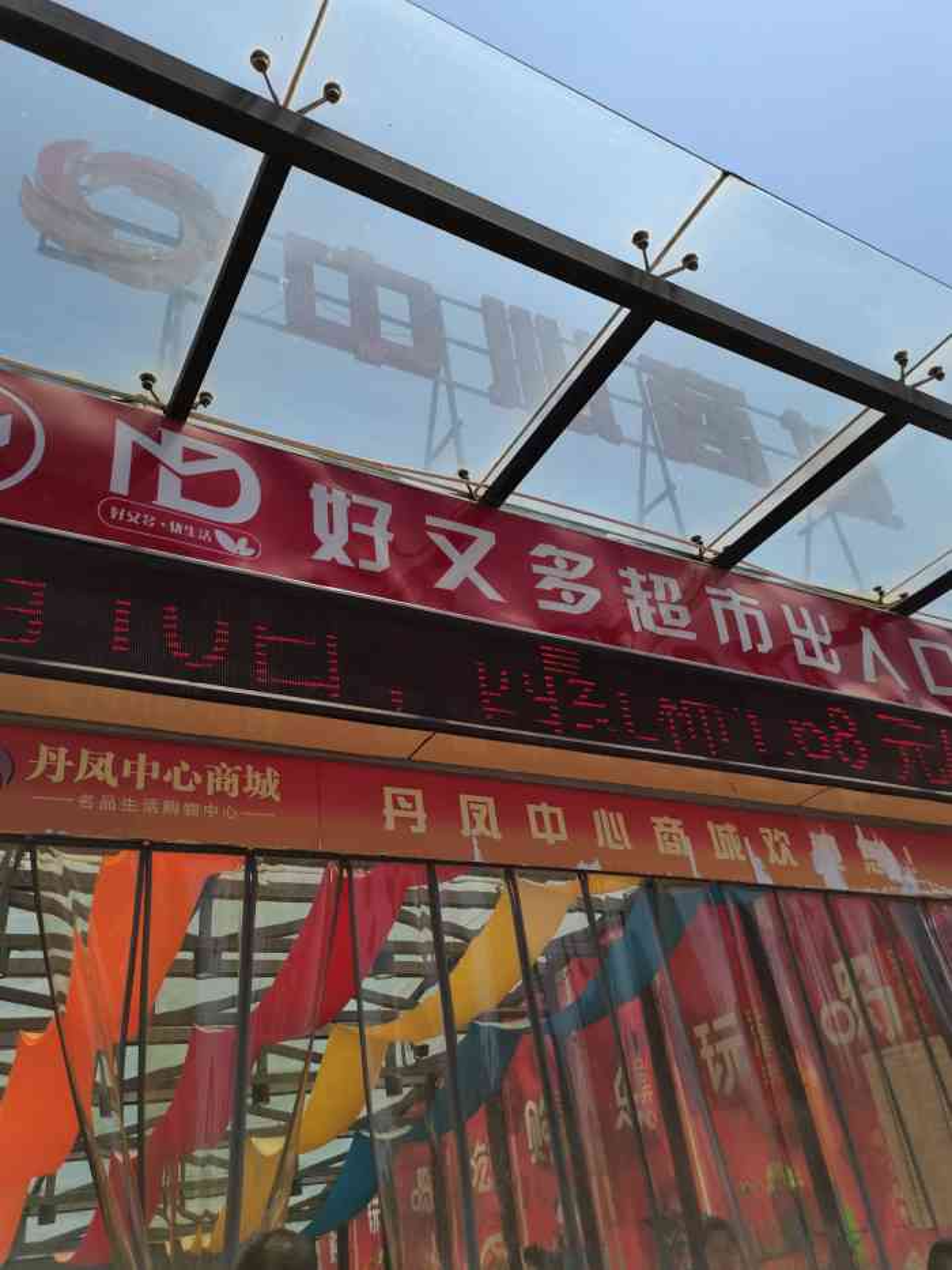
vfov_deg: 67.3
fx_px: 953
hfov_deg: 53.1
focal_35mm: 26
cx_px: 476
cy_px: 635
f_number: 1.8
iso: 50
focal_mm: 5.58
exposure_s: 1/2000
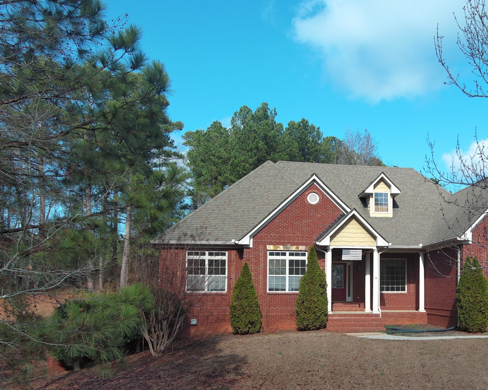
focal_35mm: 44
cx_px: 378
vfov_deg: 33.9
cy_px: 257
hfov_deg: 40.6
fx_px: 635
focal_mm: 10.57
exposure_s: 1/858
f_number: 2.8
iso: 100
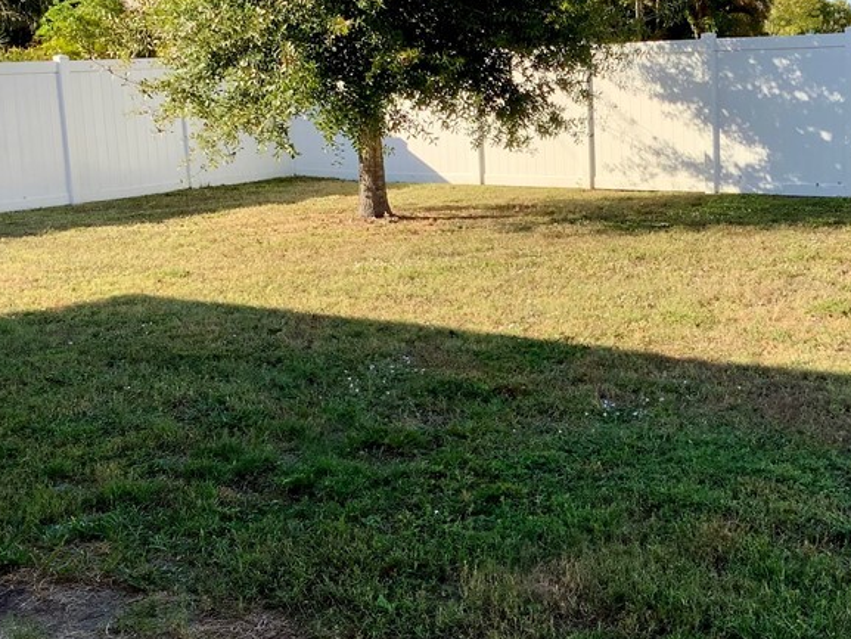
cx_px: 614
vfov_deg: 26.6
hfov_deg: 34.4
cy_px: 313
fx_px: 1352
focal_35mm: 55
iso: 25
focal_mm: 3.3
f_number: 2.4
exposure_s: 1/392
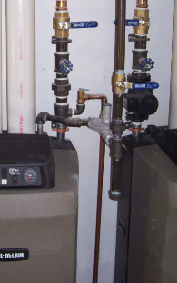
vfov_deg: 32.5
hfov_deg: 20.5
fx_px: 478
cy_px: 78
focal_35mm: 62
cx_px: 16
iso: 80
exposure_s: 1/64
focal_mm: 5.6
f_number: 2.7
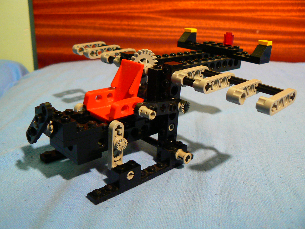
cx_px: 152
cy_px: 114
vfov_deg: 39.7
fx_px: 317
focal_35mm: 36
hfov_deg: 51.4
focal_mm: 6
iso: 200
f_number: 2.8
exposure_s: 1/6
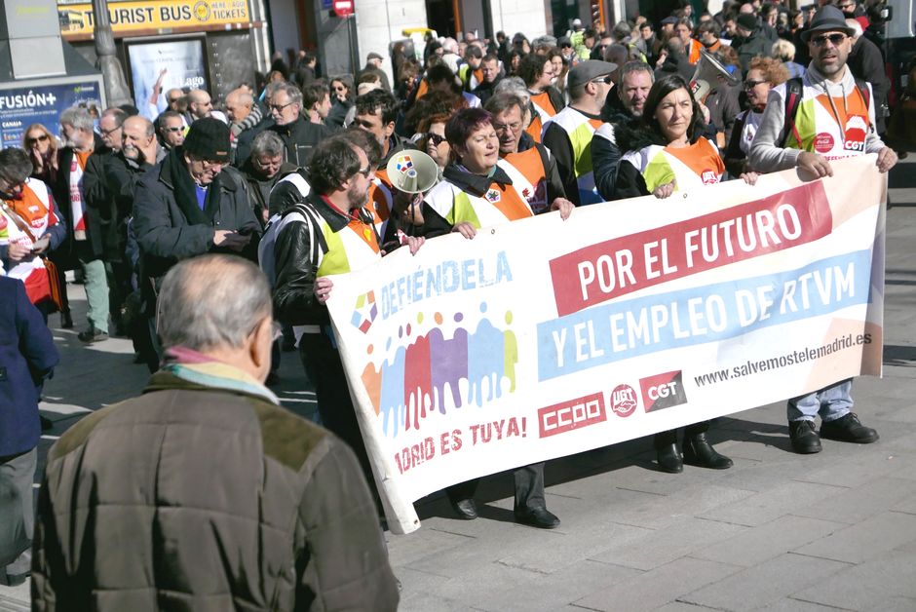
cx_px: 458
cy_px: 306
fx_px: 1909
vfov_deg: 18.2
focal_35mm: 75
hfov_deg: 27.0
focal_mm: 34
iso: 200
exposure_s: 1/16000
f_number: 2.8
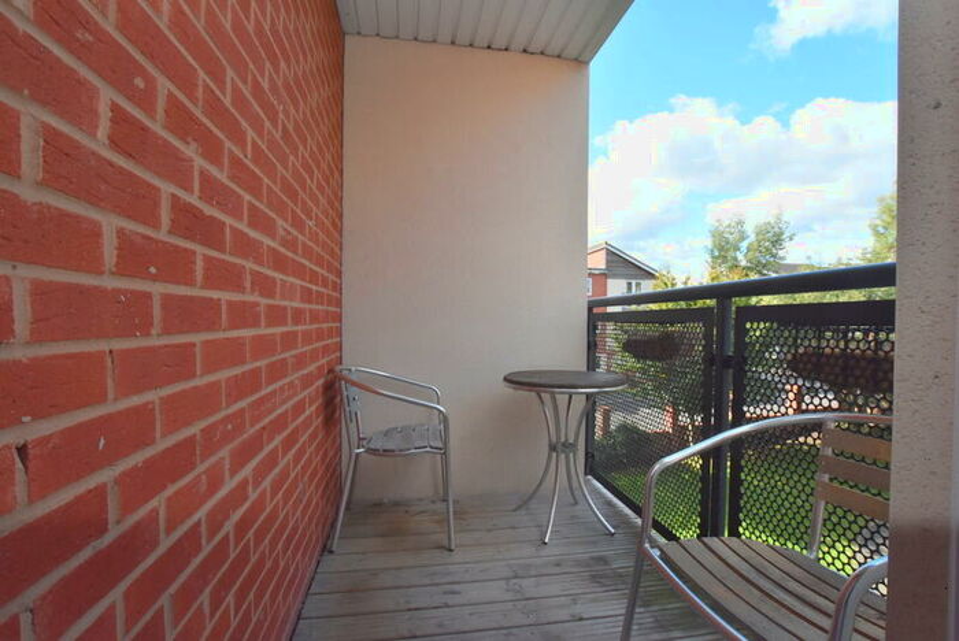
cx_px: 480
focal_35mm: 15
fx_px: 400
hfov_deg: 100.3
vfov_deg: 77.4
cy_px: 320
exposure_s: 1/500
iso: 800
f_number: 8
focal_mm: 10
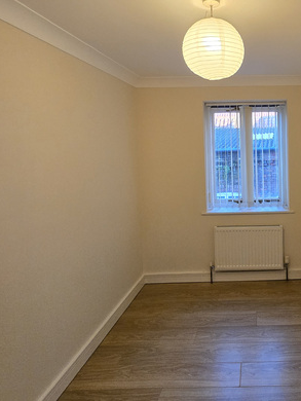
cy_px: 165
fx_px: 278
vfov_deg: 71.0
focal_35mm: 24
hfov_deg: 51.8
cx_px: 257
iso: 200
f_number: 2.2
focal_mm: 1.7
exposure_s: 1/100
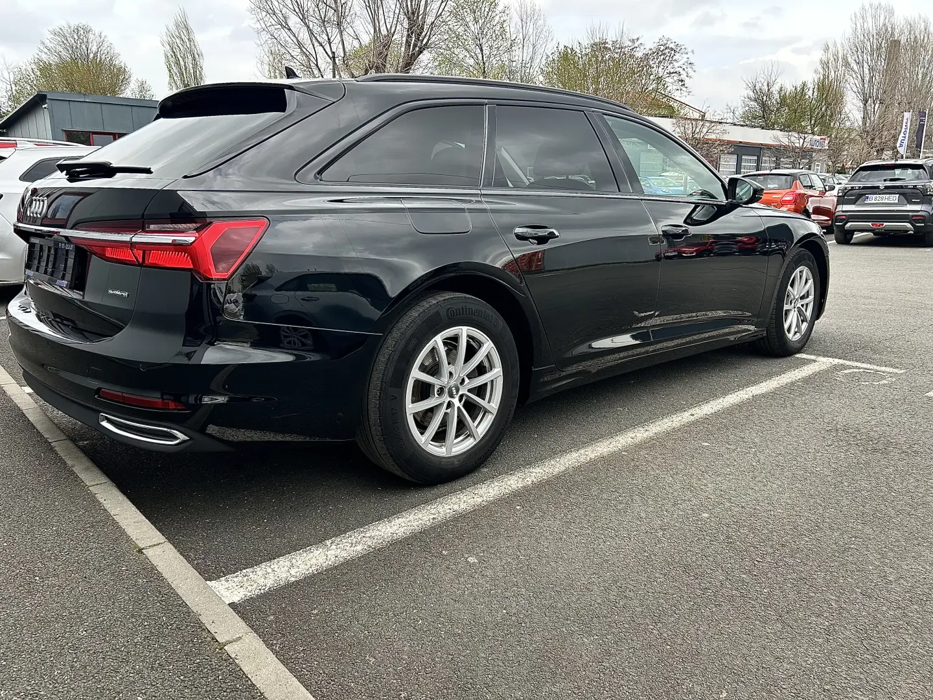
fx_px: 701
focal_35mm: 26
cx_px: 466
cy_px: 350
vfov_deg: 53.1
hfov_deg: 67.3
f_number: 1.5
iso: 50
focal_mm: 5.7
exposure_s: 1/611
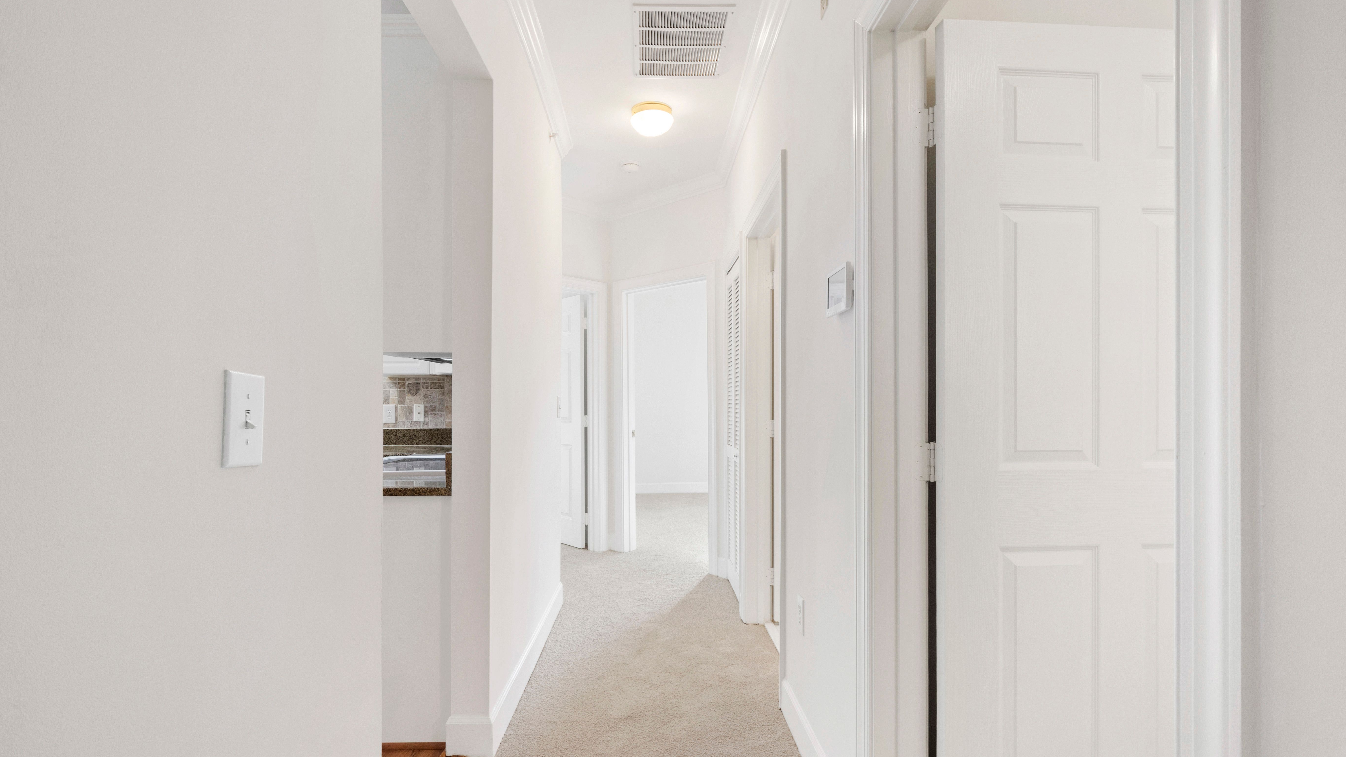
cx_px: 665
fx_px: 626
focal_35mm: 18
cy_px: 381
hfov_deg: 94.2
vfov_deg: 62.4
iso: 100
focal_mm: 11
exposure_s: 1/2.5
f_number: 8
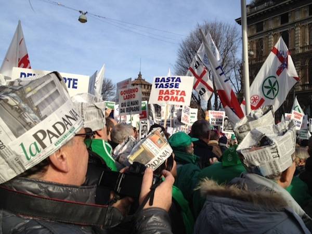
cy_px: 117
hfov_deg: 52.6
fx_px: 315
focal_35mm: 35
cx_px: 156
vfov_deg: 40.7
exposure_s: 1/1416
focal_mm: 4.28
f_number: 2.4
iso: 64
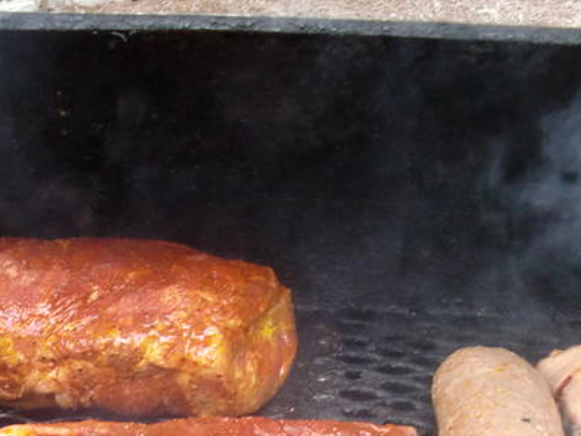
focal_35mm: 82
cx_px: 207
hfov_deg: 23.8
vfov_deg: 17.6
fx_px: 1376
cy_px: 415
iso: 320
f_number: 2.8
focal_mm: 6.3
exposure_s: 1/60
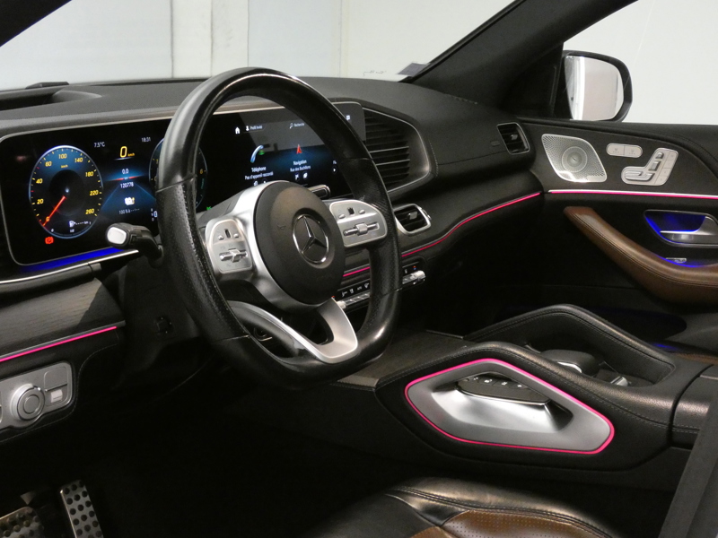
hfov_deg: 39.7
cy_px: 269
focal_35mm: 48
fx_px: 996
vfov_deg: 30.3
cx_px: 359
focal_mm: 8.6
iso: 1600
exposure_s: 1/20
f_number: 3.8
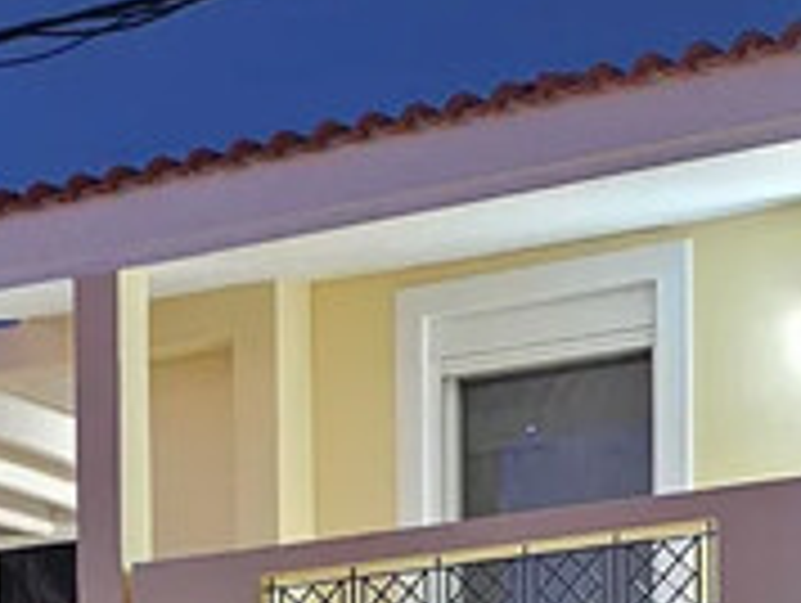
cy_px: 1282
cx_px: 189
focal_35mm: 132
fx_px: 3059
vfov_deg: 10.2
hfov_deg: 14.9
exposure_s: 1/25
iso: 800
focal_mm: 6.3
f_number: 1.7
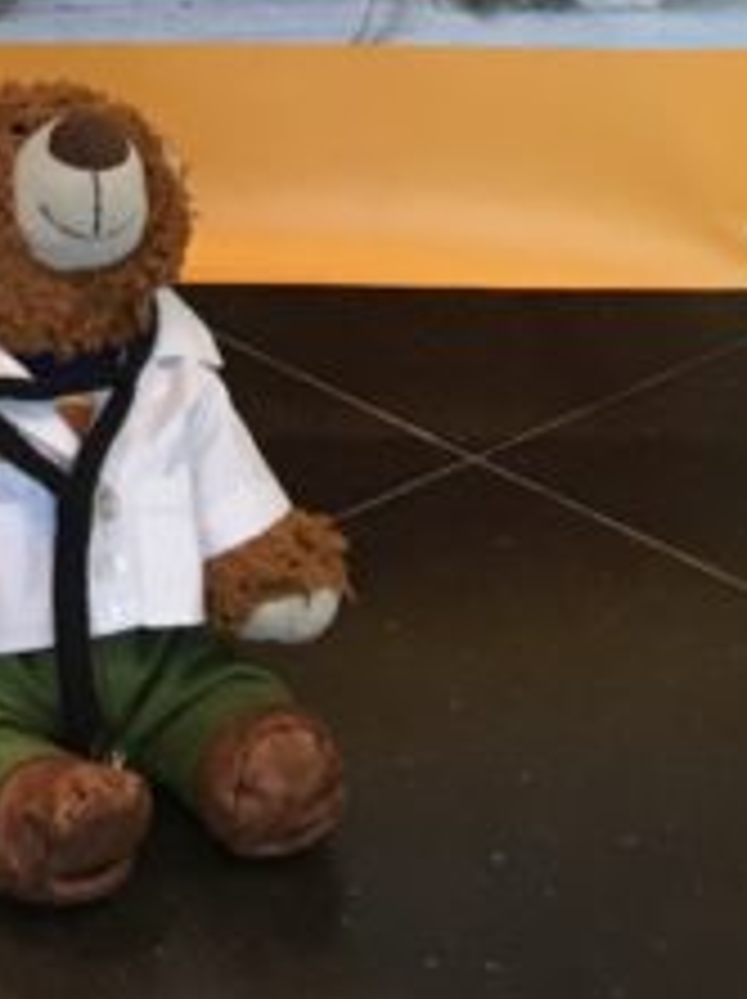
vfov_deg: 12.3
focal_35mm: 134
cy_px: -1228
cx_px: -90
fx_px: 3863
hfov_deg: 10.9
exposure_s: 1/33
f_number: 2.2
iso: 50
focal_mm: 4.15
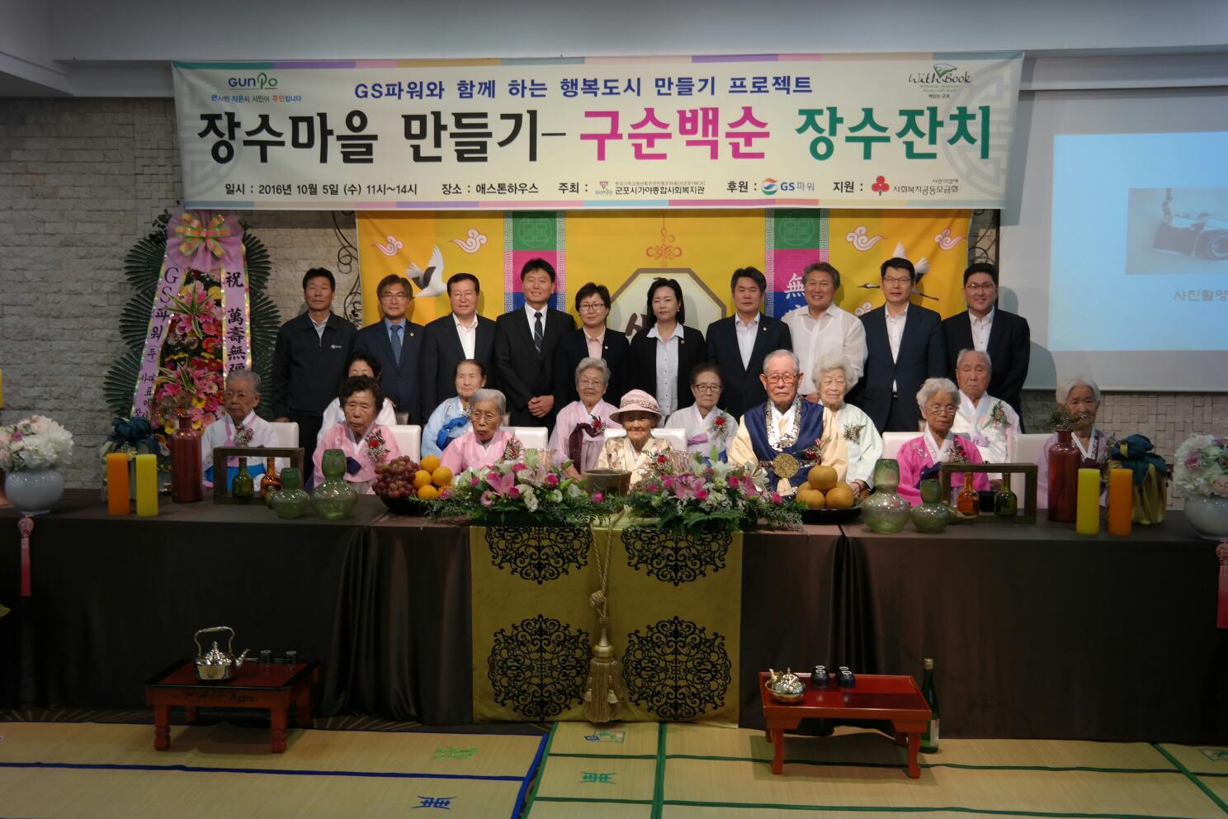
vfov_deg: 36.9
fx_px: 1228
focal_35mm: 36
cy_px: 410
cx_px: 614
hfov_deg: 53.1
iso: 400
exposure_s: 1/50
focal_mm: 24
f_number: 4
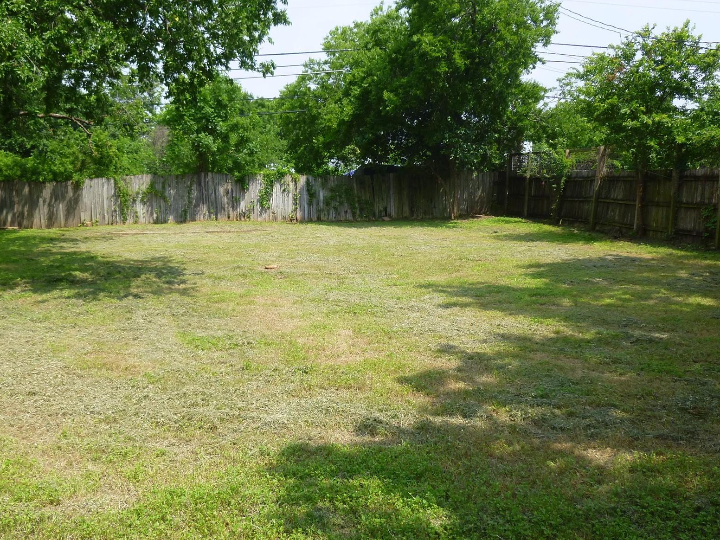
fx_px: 686
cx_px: 277
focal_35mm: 33
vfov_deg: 42.9
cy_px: 290
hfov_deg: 54.8
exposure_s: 1/500
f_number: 3.1
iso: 100
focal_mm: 4.5
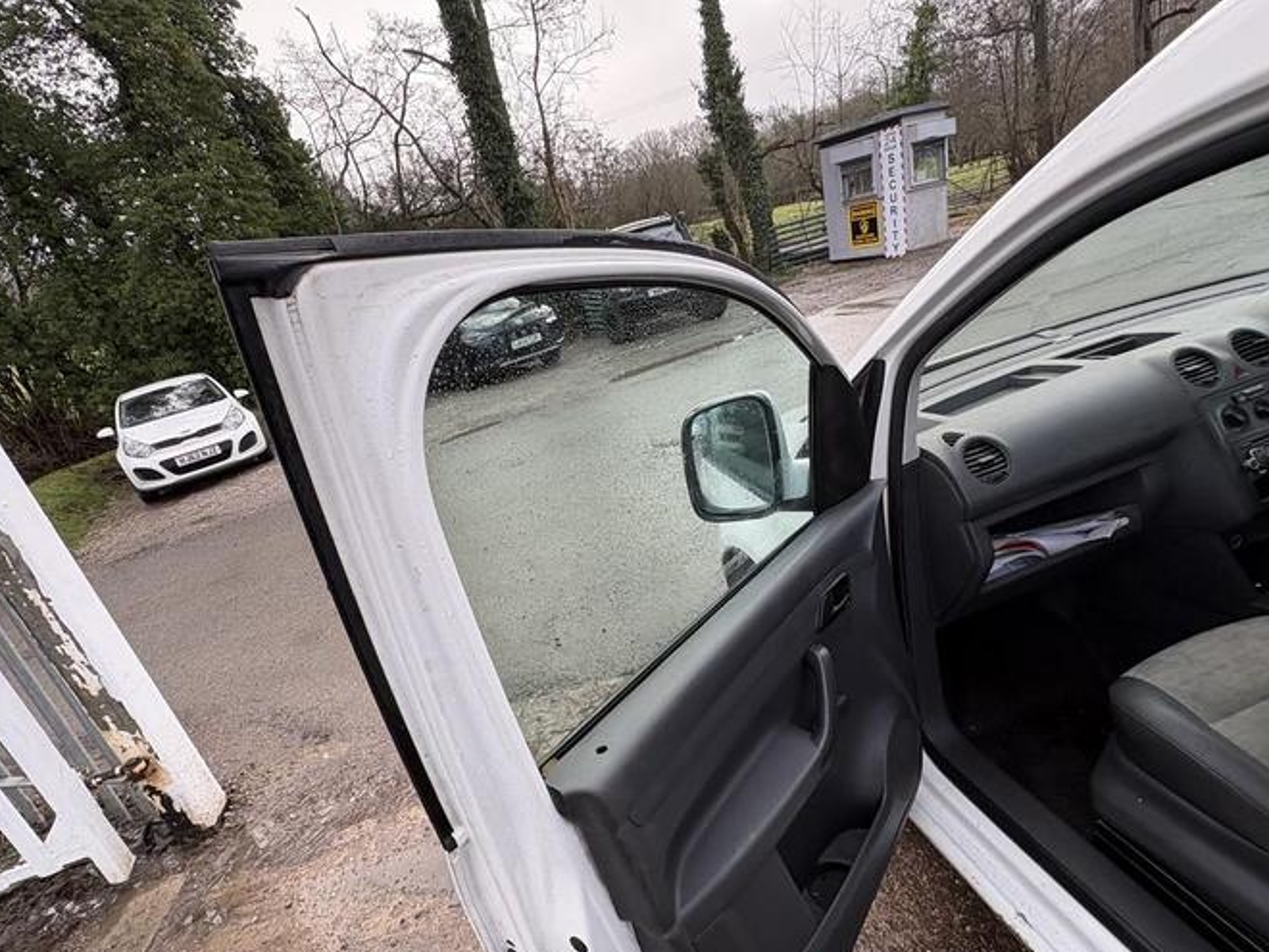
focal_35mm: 19
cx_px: 656
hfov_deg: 84.6
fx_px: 697
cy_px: 550
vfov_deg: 68.3
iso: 50
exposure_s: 1/197
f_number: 2.2
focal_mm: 2.22
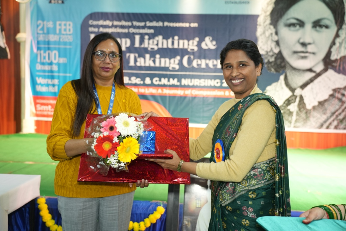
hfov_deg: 51.9
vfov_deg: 36.0
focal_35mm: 37
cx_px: 173
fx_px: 356
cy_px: 116
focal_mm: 37
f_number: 2.8
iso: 1250
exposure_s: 1/100
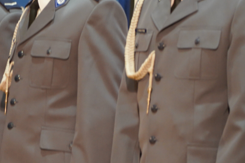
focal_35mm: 256
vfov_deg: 5.4
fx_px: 1743
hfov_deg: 8.0
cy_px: 59
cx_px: 45
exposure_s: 1/160
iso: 2000
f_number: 4
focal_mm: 105
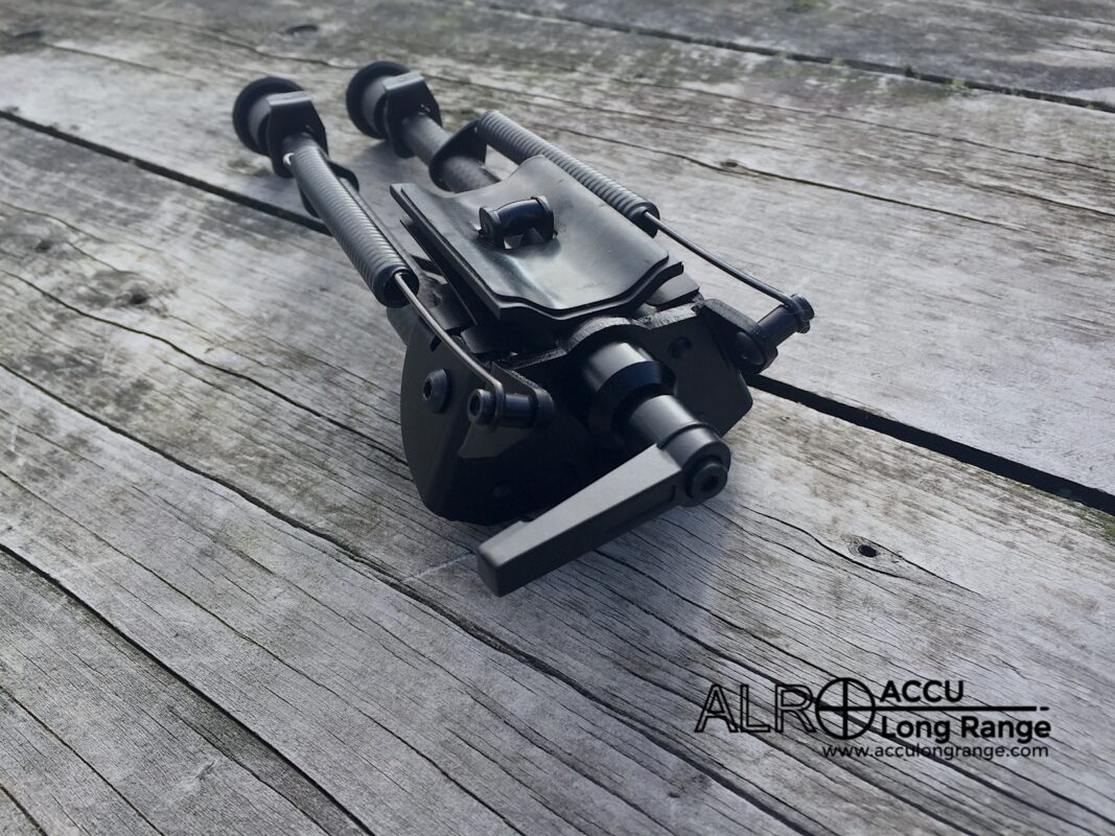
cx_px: 558
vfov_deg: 48.2
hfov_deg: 61.7
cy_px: 418
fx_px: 934
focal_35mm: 29
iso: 32
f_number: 2.2
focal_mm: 4.15
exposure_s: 1/581
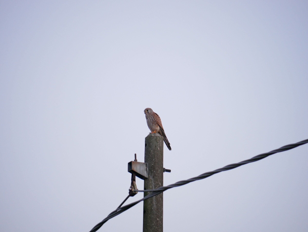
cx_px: 154
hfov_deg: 5.2
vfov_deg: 3.9
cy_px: 116
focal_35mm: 378
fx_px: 3365
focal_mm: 189
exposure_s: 1/80
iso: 800
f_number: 5.6
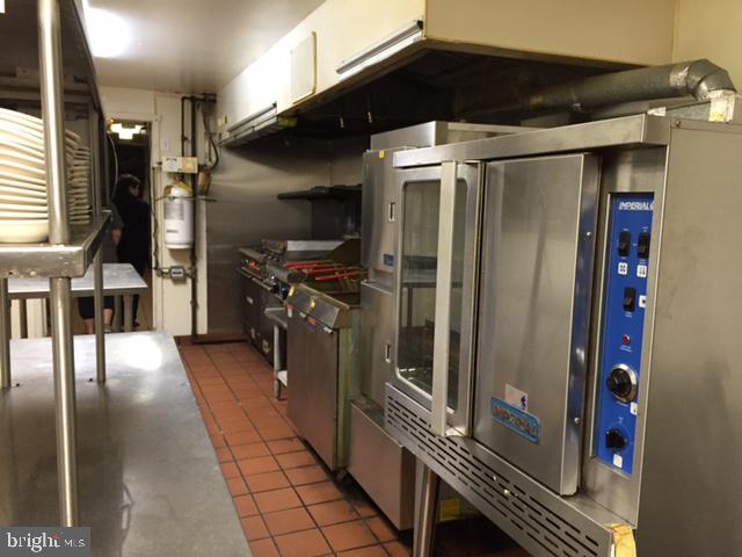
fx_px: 622
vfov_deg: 48.2
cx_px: 371
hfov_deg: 61.7
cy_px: 278
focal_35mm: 29
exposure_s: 1/30
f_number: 2.2
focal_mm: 4.15
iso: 160
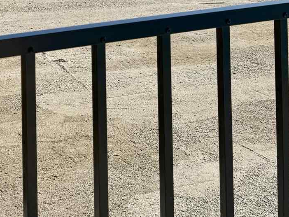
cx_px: 88
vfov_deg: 13.2
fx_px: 877
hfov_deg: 18.6
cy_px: -120
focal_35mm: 105
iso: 80
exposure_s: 1/6173
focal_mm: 6.76
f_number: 1.78
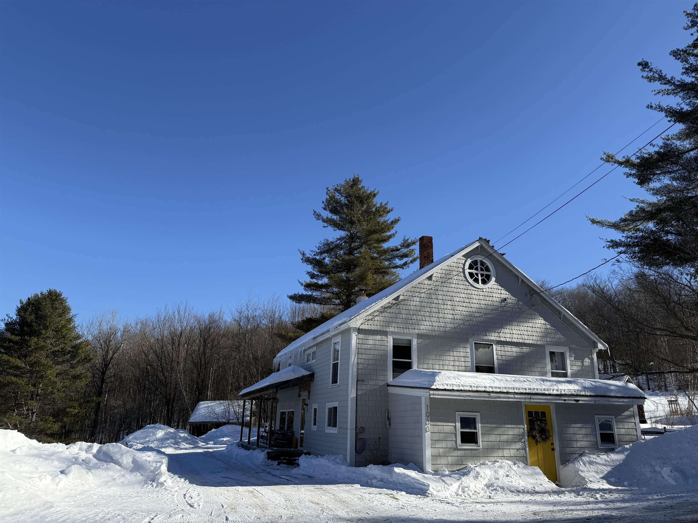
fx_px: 484
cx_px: 349
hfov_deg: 71.6
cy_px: 262
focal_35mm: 24
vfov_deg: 56.8
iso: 80
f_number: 1.78
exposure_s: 1/4167
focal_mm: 6.76
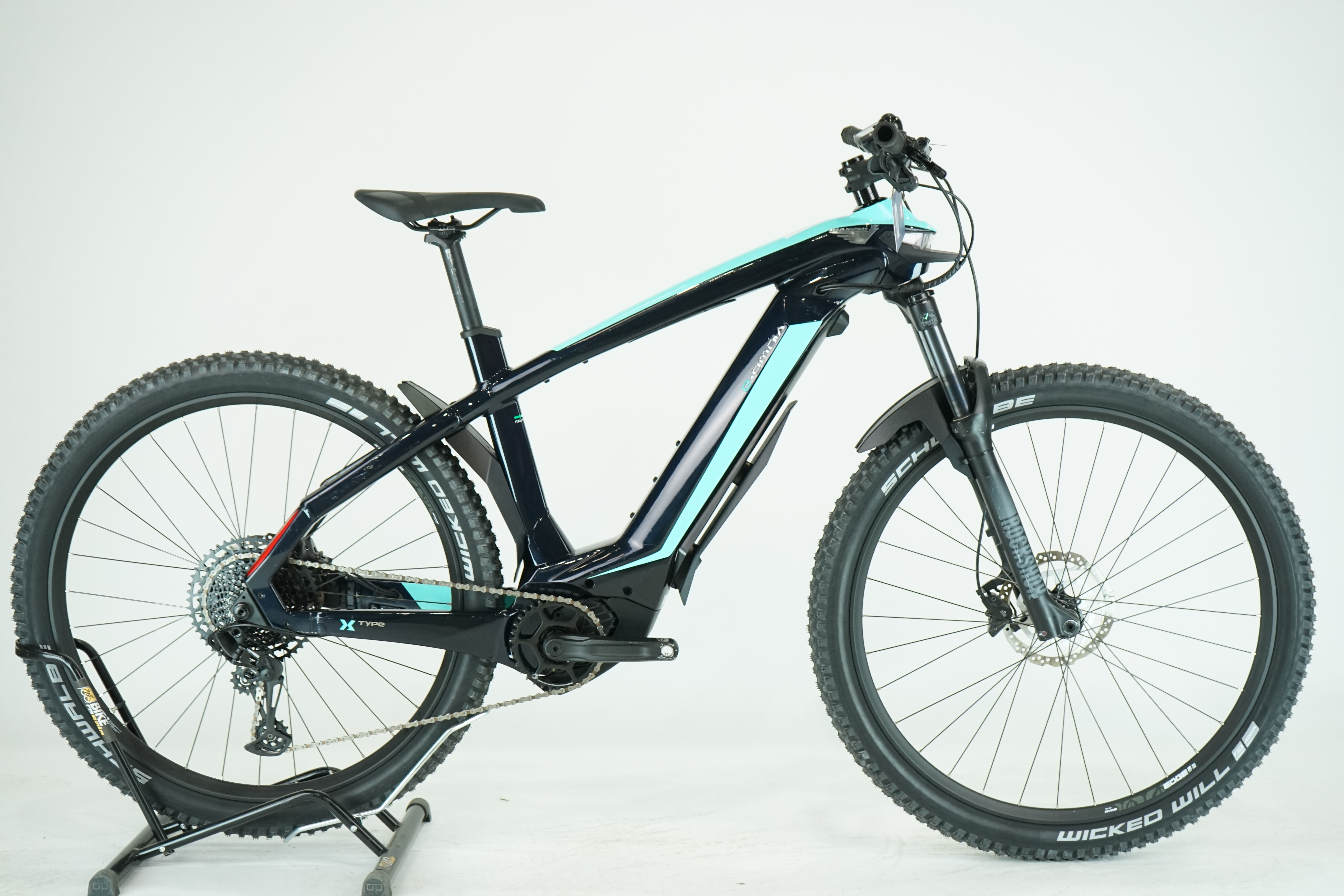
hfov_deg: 37.5
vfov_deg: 25.5
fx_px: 1979
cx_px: 672
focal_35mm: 53
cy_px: 448
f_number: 5.6
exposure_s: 1/200
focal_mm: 53
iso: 1600
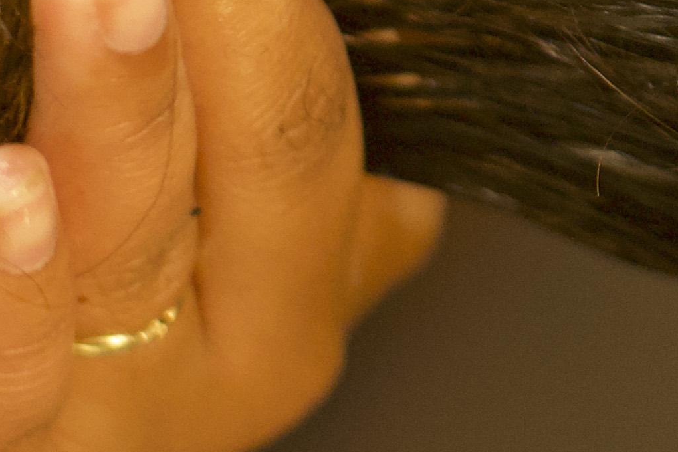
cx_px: 1083
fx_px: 5555
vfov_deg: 4.6
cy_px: -373
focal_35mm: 295
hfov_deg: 6.9
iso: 2000
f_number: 2.5
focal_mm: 50
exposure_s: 1/160
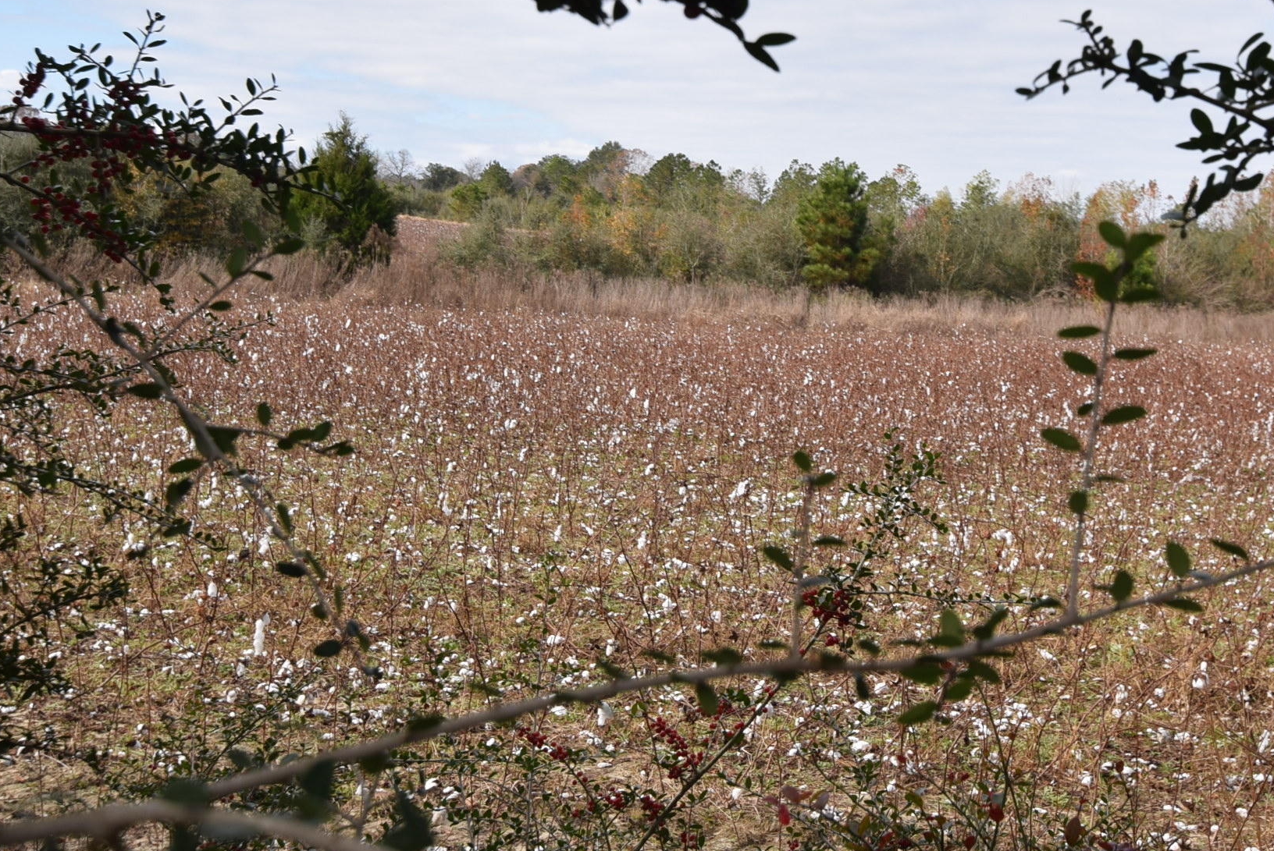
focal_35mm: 55
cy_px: 263
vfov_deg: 24.5
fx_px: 1948
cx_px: 734
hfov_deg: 36.1
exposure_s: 1/200
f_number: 9
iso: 100
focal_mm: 20
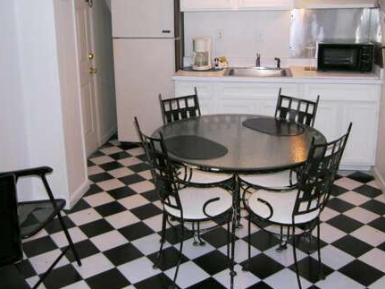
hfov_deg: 49.0
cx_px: 186
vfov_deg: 37.3
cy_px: 99
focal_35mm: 38
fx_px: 423
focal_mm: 6.1
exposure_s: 1/60.1
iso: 50
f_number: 2.6
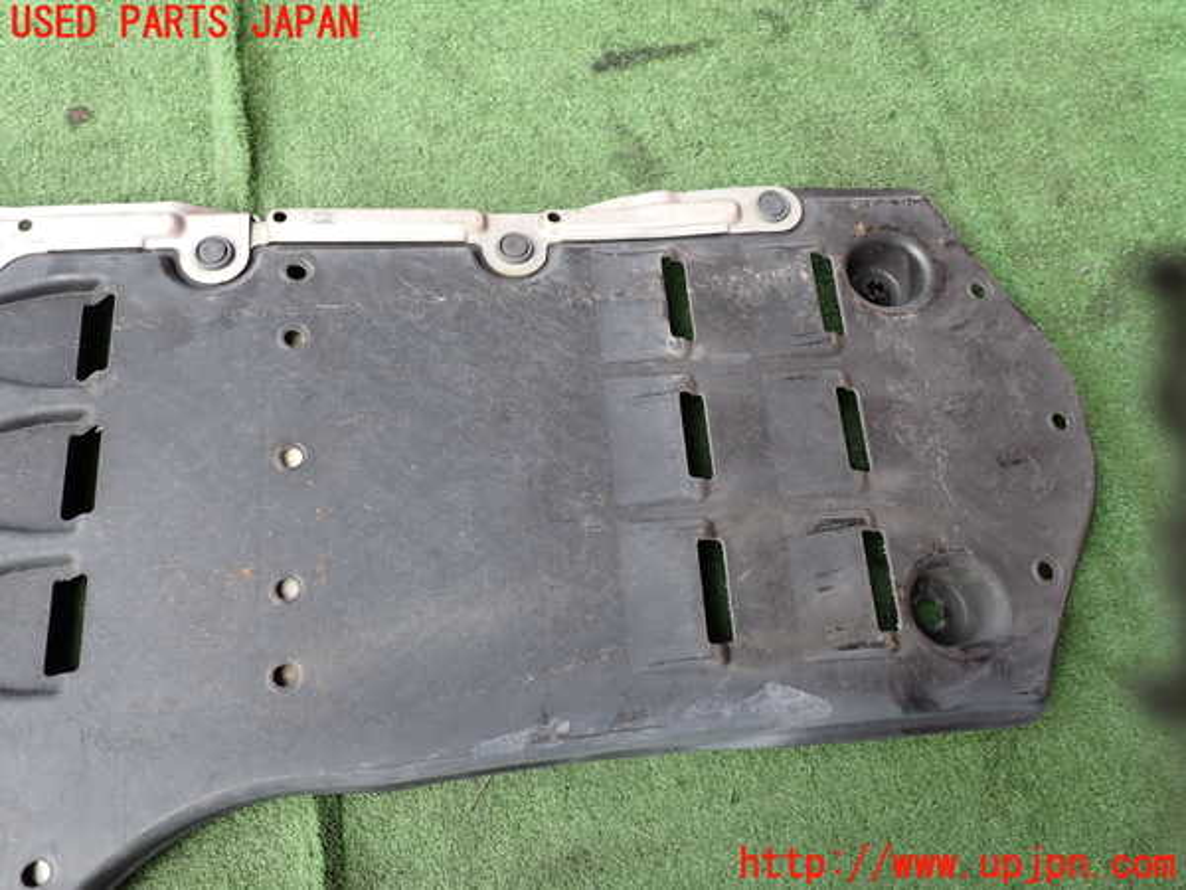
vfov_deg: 54.9
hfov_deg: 69.4
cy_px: 445
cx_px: 593
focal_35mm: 25
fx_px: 857
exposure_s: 1/160
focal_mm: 4.5
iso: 100
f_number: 2.8
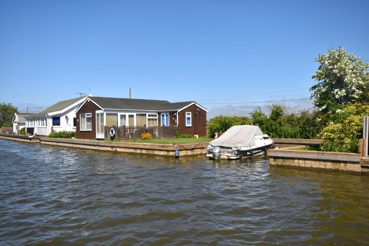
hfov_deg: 61.9
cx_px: 184
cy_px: 123
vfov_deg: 43.6
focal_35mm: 30
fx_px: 307
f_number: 10
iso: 200
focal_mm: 20
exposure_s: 1/400
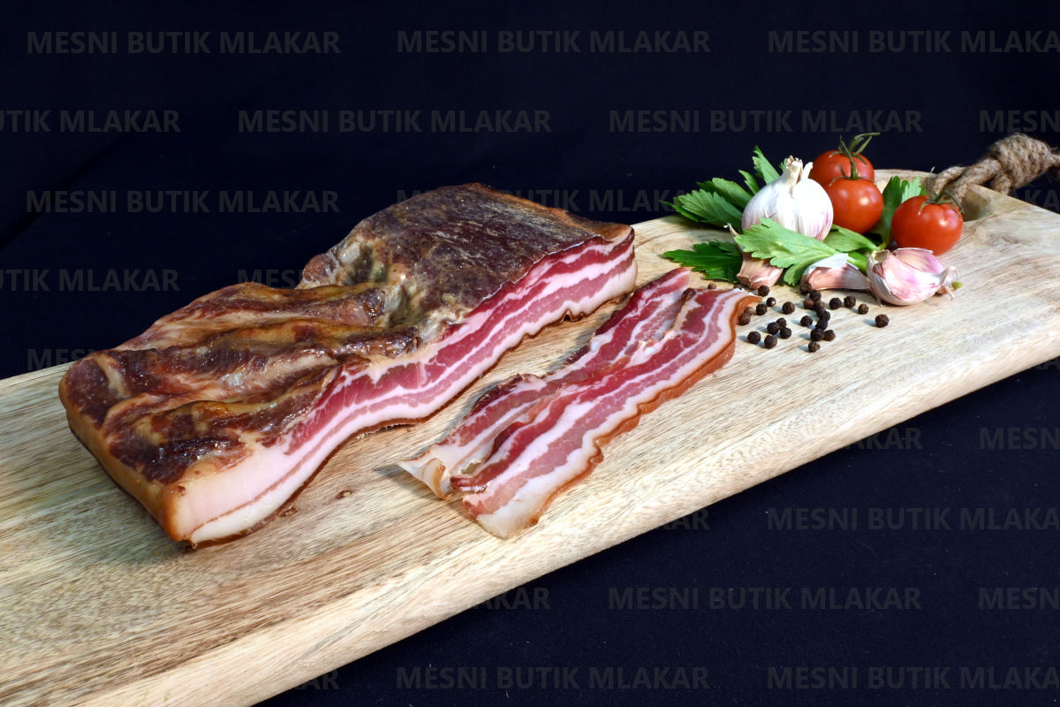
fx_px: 883
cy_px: 354
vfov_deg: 43.6
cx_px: 530
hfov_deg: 61.9
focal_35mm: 30
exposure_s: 1/15
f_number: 25
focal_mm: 20
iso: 1600
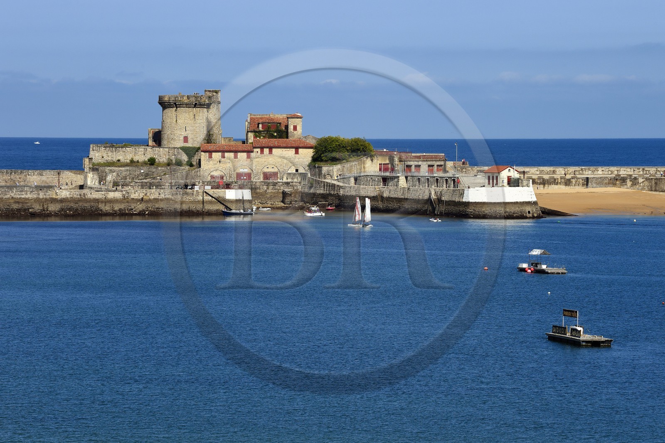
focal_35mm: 200
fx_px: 3693
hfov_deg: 10.3
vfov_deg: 6.9
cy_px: 222
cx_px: 332
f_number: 11
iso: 200
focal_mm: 200
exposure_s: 1/400
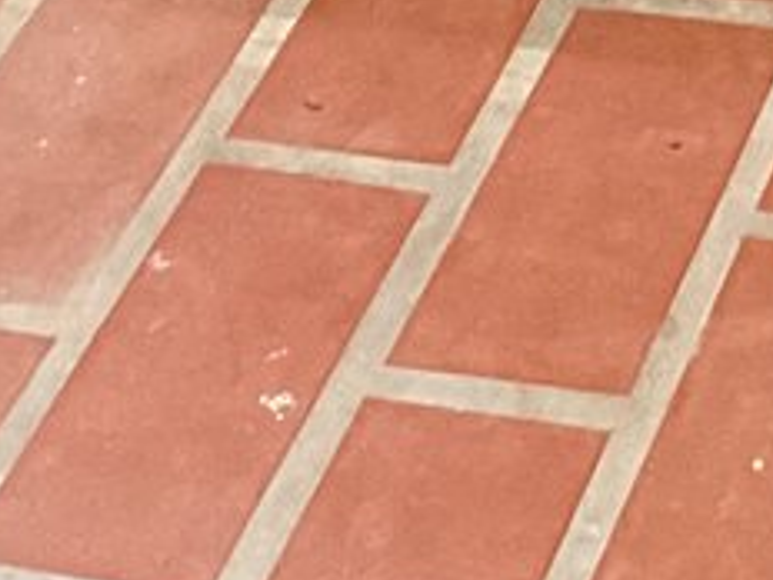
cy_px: -1228
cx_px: 1208
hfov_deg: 10.1
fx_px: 4221
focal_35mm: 189
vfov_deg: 7.0
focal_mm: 3
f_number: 1.8
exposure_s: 1/24
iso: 500
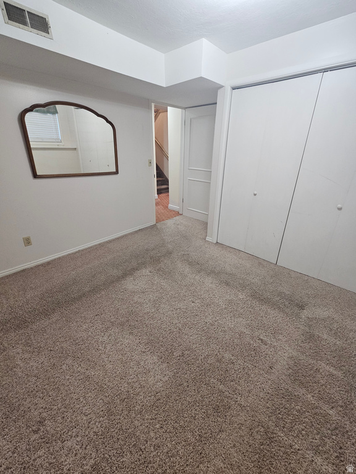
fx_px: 178
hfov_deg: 89.9
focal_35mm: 13
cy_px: 237
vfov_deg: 106.2
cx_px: 178
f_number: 2.2
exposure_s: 1/60
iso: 400
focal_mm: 2.2
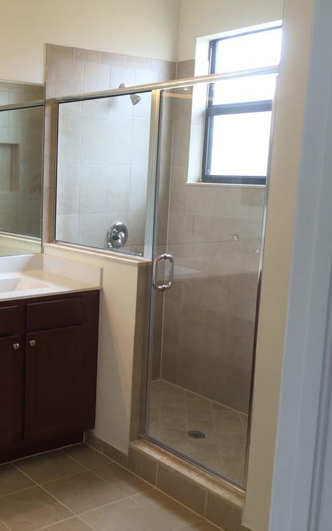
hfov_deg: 29.2
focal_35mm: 42
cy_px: 262
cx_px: 31
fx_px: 608
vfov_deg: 47.2
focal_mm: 4.15
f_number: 2.2
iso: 32
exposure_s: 1/60
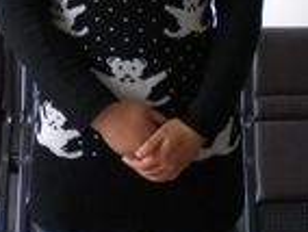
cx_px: 145
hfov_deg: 16.7
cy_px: -143
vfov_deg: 11.9
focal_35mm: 118
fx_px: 1052
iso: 400
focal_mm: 6.3
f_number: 3.1
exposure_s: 1/23
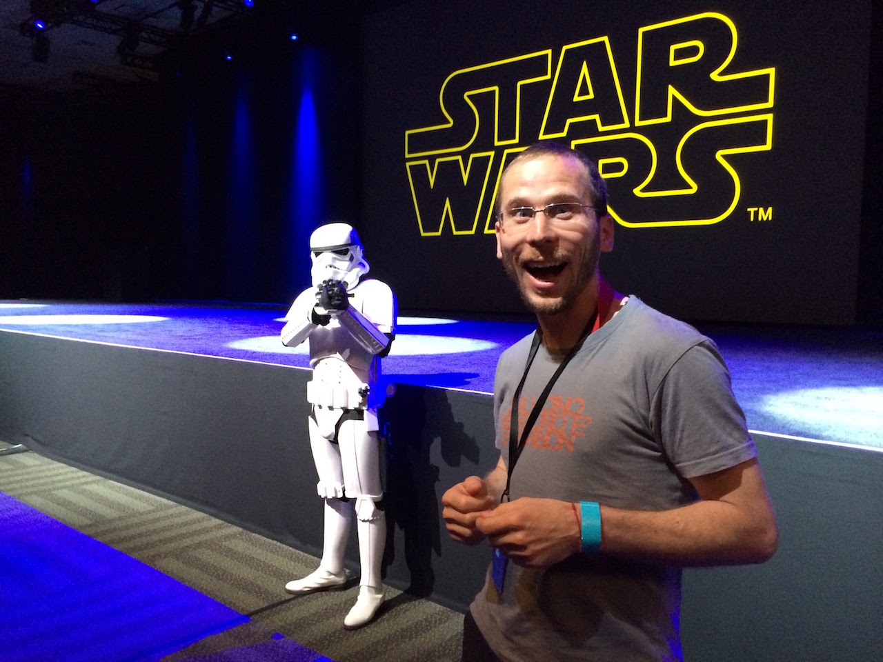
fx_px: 765
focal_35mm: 30
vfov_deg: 46.8
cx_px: 442
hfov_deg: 60.0
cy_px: 331
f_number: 2.2
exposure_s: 1/30
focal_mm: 4.12
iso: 320
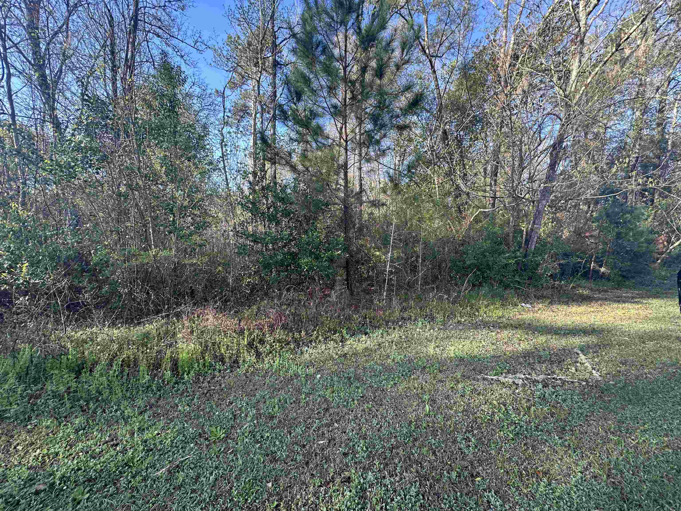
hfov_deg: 102.1
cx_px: 340
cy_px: 256
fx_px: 275
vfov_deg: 85.7
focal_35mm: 14
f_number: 2.2
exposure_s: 1/103
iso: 40
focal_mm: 2.22
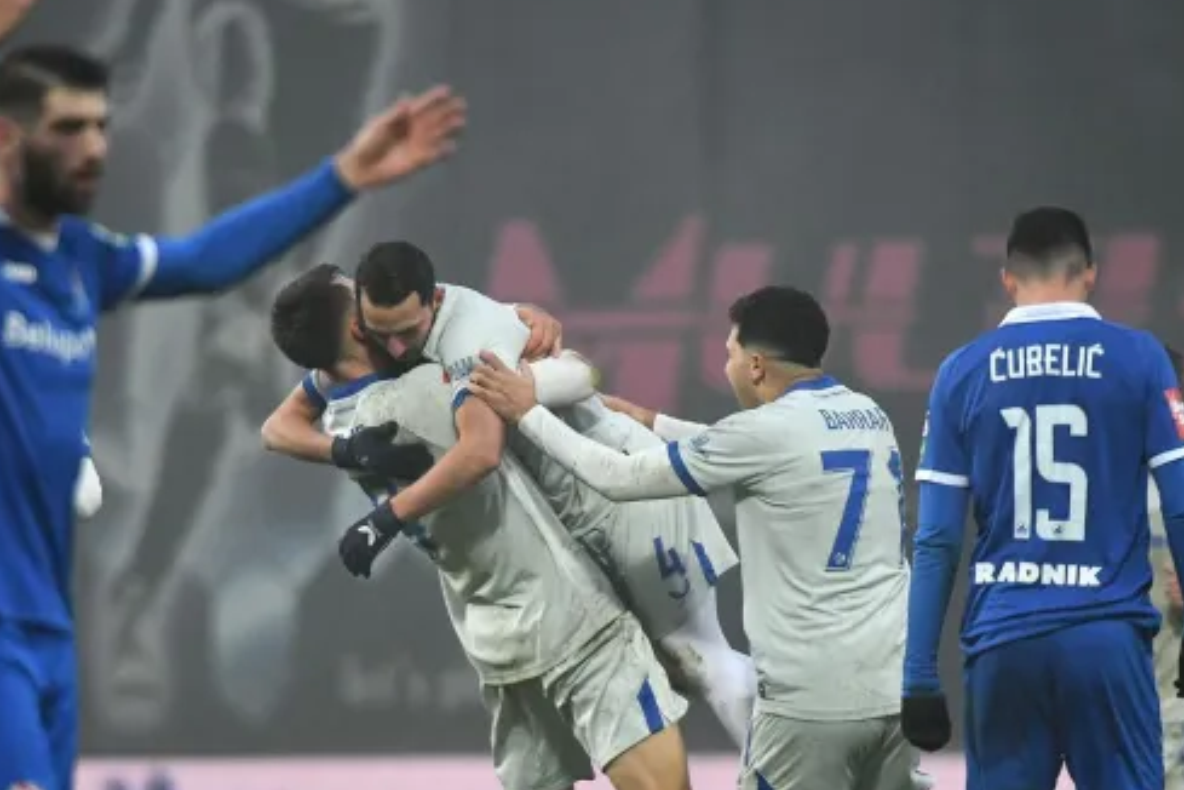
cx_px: 542
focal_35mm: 544
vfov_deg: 2.5
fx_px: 17890
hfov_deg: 3.8
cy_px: 537
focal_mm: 350
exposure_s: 1/1600
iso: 4000
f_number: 4
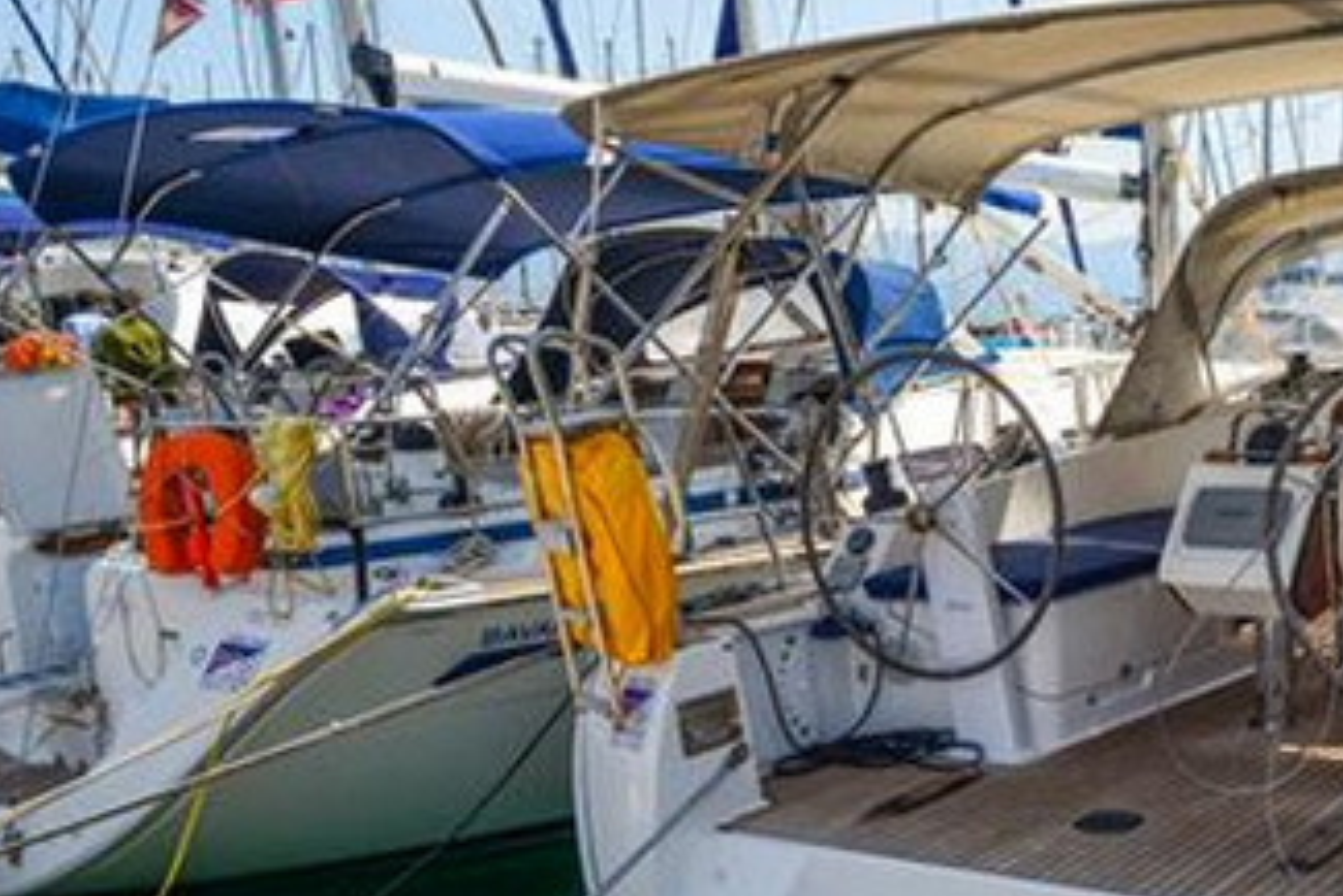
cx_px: 1240
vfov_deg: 31.2
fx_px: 1567
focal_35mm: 42
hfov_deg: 42.1
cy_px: 708
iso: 1000
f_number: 14
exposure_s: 1/800
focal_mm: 22
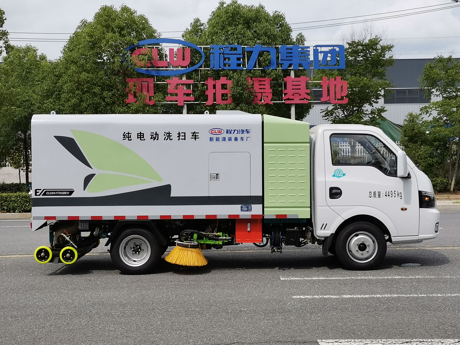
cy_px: 172
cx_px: 230
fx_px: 691
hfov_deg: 36.8
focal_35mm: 52
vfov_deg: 28.0
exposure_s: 1/1517
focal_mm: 4.75
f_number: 1.8
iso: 50
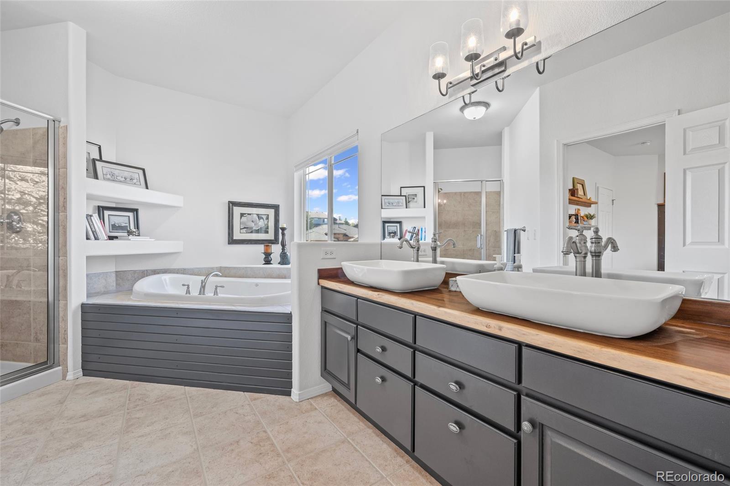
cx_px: 365
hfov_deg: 100.4
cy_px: 243
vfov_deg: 77.3
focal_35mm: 15
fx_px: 304
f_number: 11
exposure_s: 1.6
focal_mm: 15
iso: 100
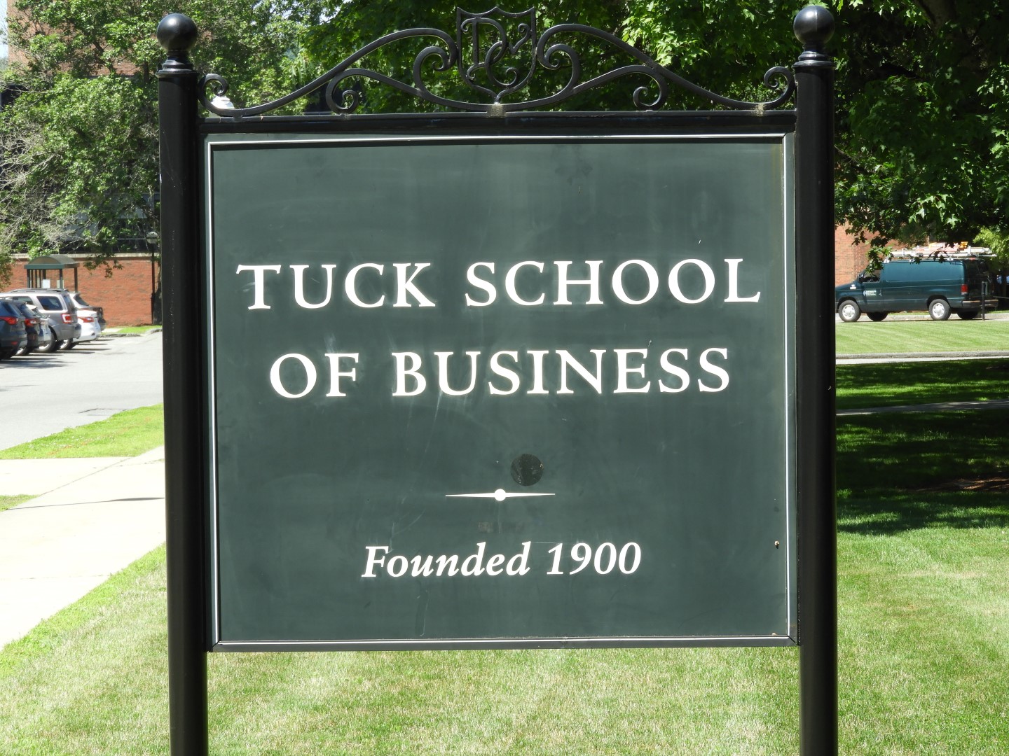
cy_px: 378
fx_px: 3352
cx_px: 504
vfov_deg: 12.9
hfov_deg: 17.1
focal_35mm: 115
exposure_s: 1/200
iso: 100
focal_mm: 20.6
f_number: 5
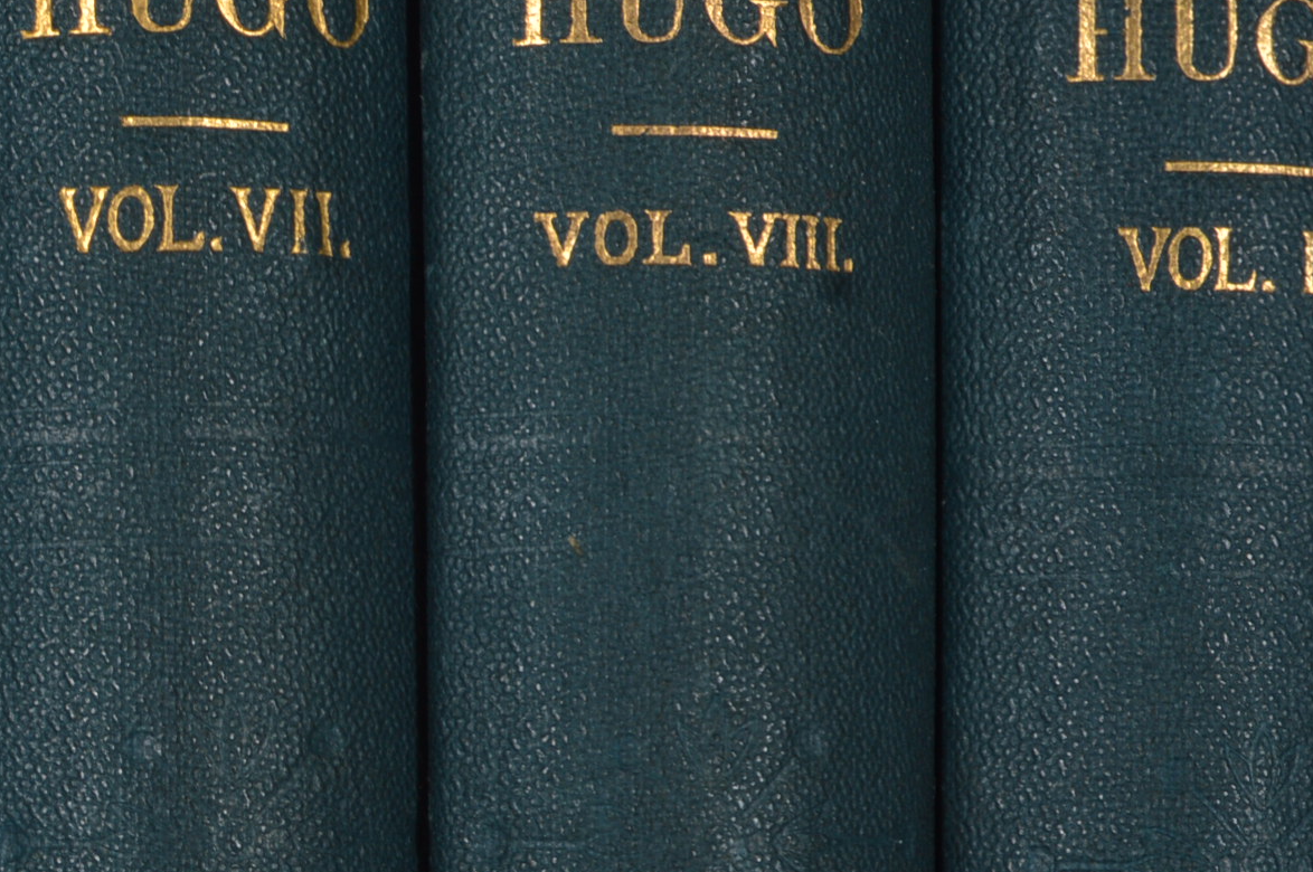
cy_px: 925
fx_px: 4481
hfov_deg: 16.5
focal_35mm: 123
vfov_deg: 11.0
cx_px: 172
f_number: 11
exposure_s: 1/125
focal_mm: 32
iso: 100
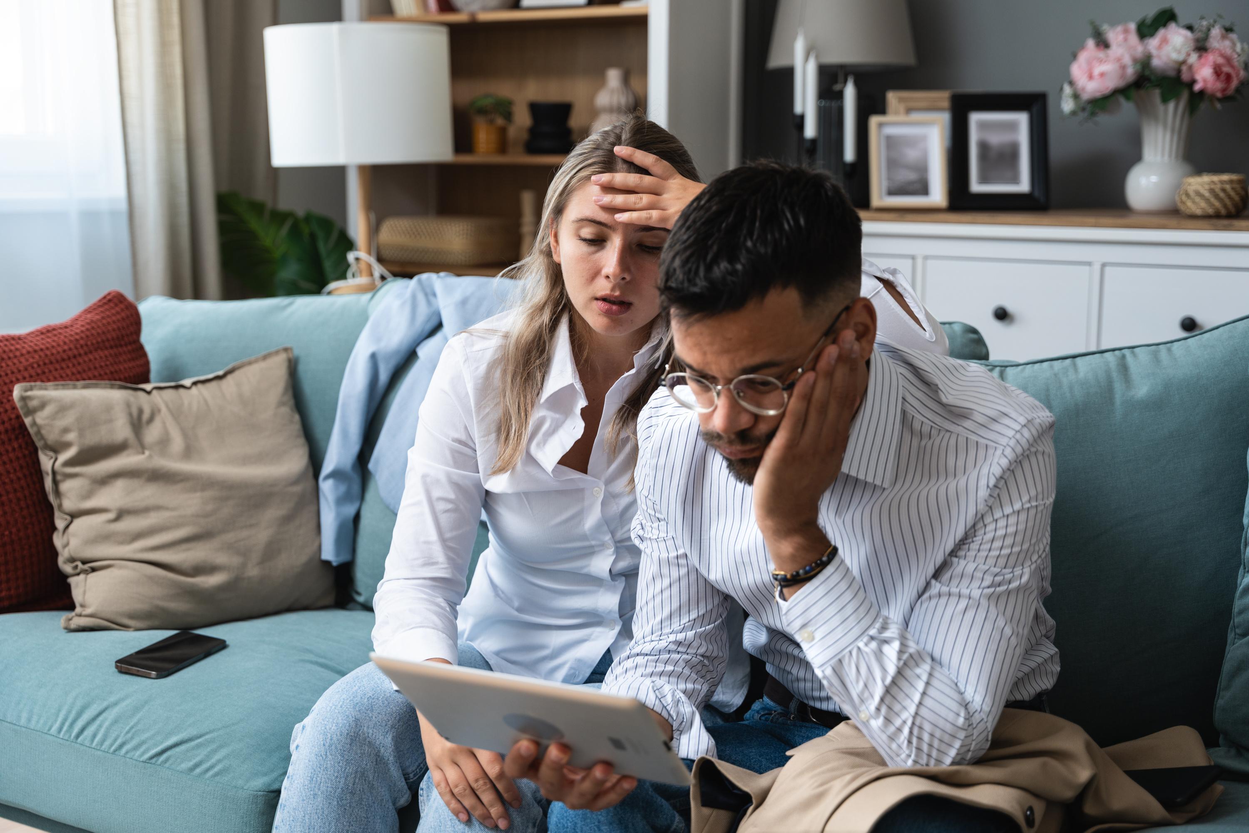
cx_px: 624
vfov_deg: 28.7
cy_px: 416
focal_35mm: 47
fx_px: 1627
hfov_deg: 42.0
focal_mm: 46.9
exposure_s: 1/100
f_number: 2.8
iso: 125
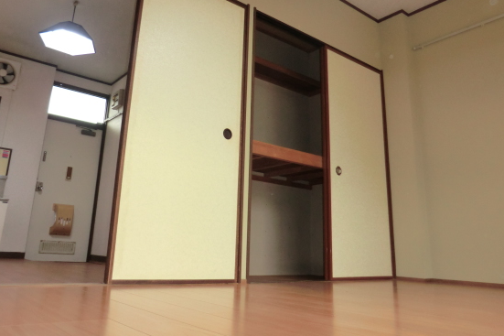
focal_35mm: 29
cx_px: 235
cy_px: 127
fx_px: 406
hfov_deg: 63.6
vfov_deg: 44.6
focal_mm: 4.3
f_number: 3.2
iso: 200
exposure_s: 1/60
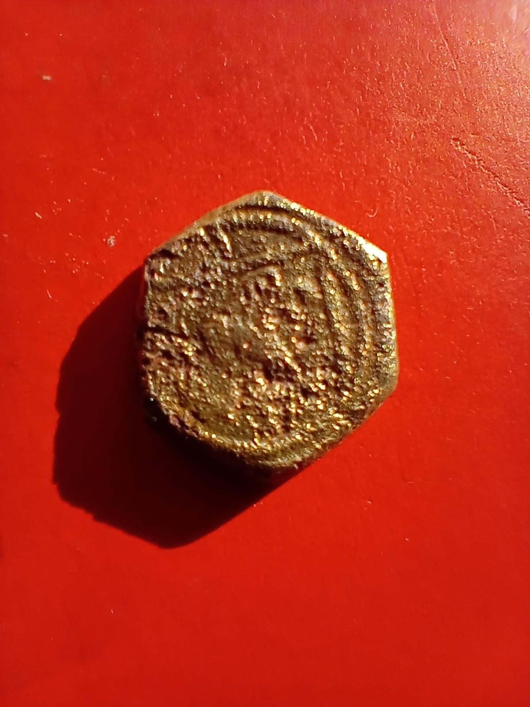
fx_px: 572
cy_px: 354
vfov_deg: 63.4
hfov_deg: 49.7
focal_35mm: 28
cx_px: 265
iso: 103
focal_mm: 1.77
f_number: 2.4
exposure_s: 1/1664
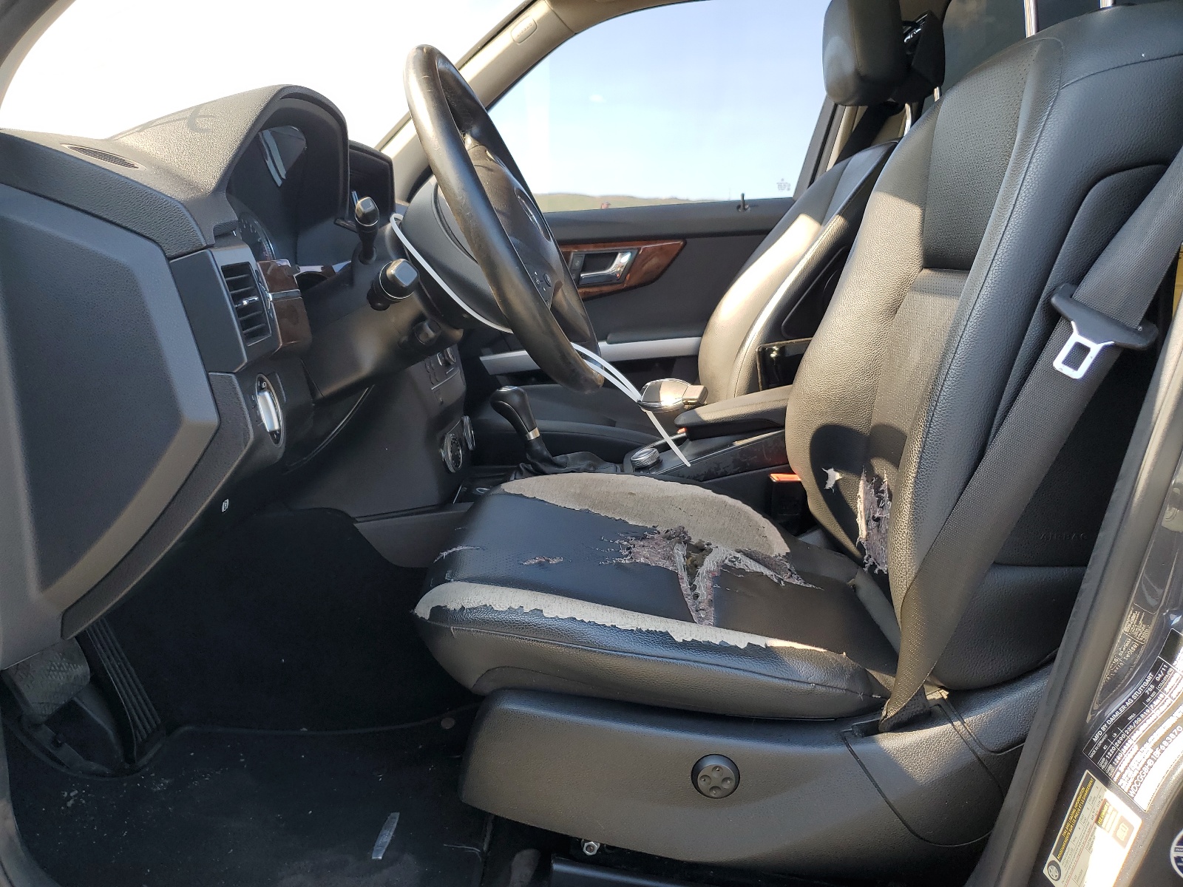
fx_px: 889
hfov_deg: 67.3
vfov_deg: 53.1
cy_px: 444
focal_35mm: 26
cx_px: 592
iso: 50
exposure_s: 1/263
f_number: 1.5
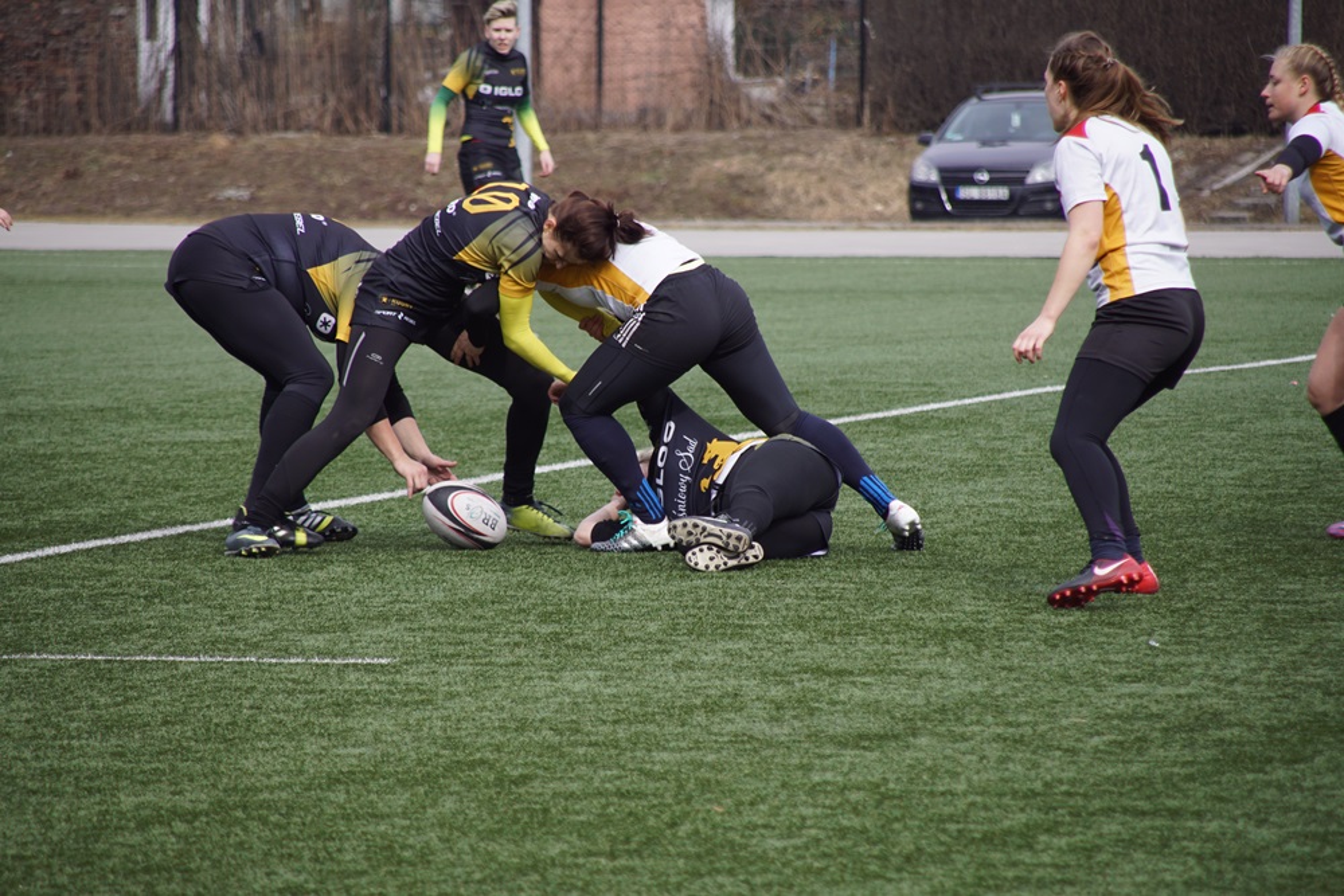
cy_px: 448
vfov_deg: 4.6
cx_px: 672
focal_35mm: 300
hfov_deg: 6.9
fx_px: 11201
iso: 200
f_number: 6.3
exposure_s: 1/320
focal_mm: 200
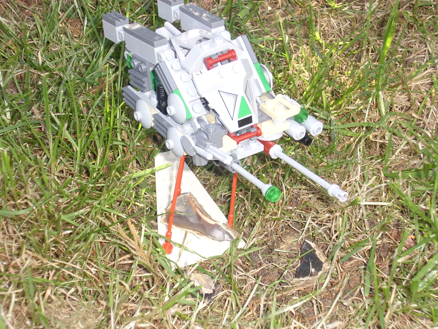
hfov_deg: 27.4
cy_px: 164
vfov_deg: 20.7
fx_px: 898
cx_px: 219
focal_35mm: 71
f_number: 4.5
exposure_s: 1/60
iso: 100
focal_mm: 13.7
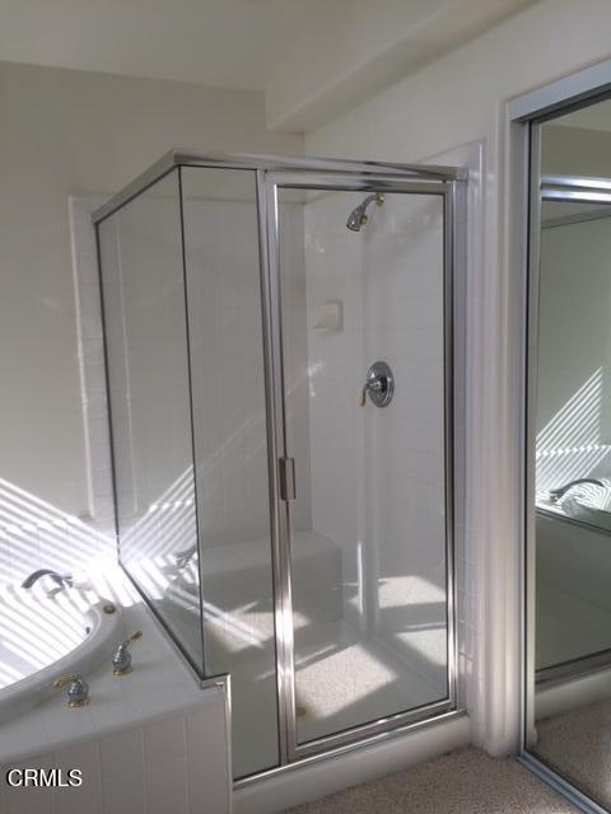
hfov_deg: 48.2
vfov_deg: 61.7
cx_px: 306
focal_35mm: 29
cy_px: 407
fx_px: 682
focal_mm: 4.15
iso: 32
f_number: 2.2
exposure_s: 1/226
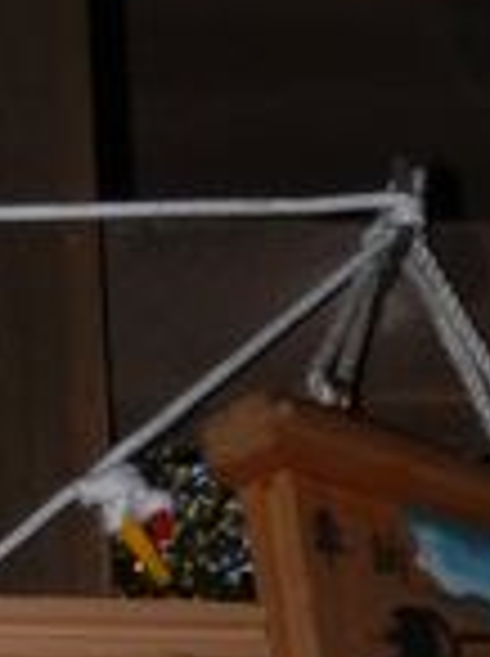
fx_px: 3426
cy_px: 1080
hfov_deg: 7.8
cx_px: -472
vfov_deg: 10.4
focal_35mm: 181
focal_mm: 6
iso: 80
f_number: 9.7
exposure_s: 1/125
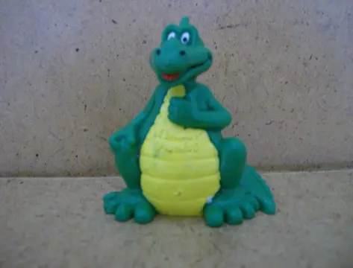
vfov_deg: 40.0
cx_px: 176
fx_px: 369
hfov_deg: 51.1
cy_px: 134
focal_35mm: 36
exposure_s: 1/16.5
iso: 200
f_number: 2.8
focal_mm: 6
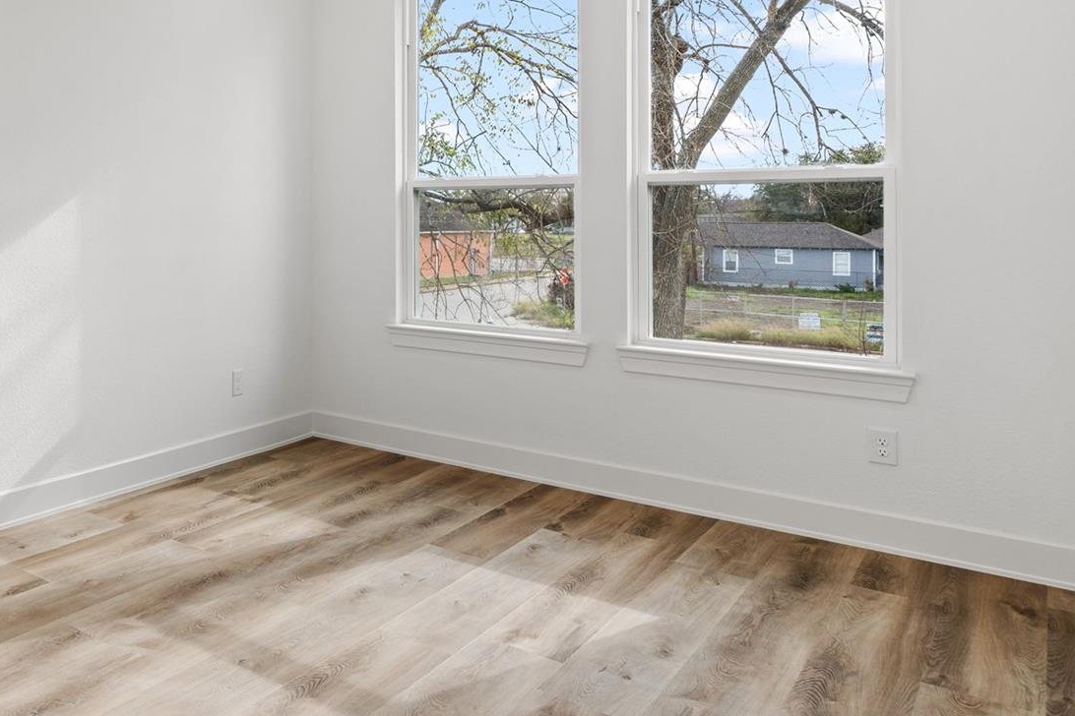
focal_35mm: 30
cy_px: 215
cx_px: 115
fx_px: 896
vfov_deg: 42.7
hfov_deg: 54.3
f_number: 9
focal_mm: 16
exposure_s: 1/20
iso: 200
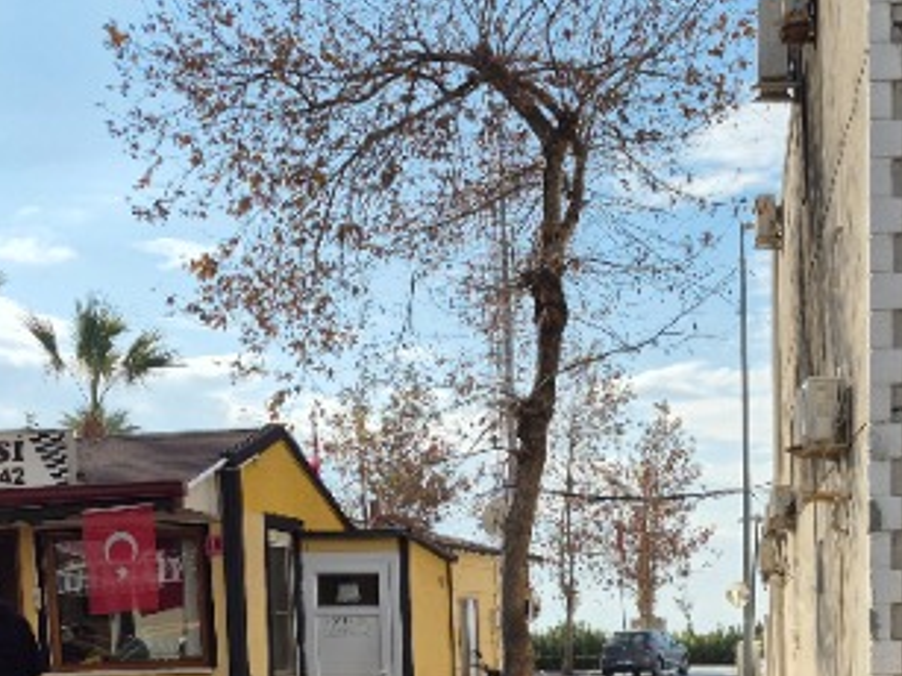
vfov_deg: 22.8
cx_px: 626
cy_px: 767
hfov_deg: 31.8
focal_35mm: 60
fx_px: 1563
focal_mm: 5.4
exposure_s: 1/2248
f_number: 1.8
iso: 25
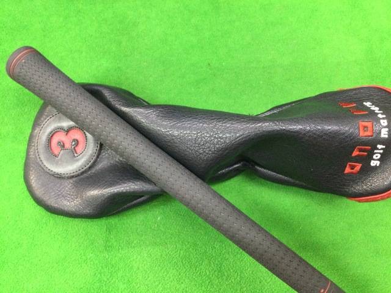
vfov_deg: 45.4
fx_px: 350
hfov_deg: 58.4
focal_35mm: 31
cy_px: 146
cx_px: 196
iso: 200
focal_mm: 3.3
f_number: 2.4
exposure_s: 1/20
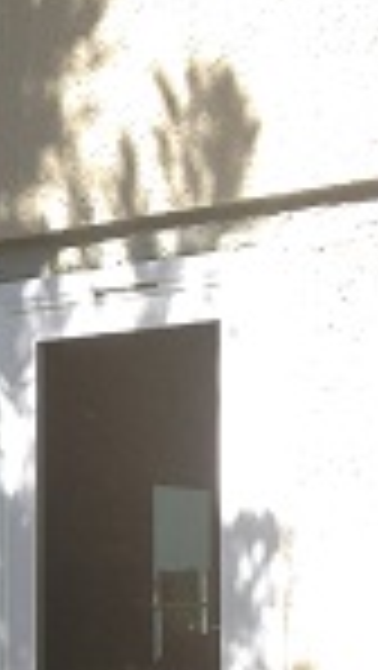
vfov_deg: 21.2
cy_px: 508
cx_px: -198
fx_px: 1779
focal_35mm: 100
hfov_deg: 11.6
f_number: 2.4
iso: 50
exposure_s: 1/525
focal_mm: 4.28
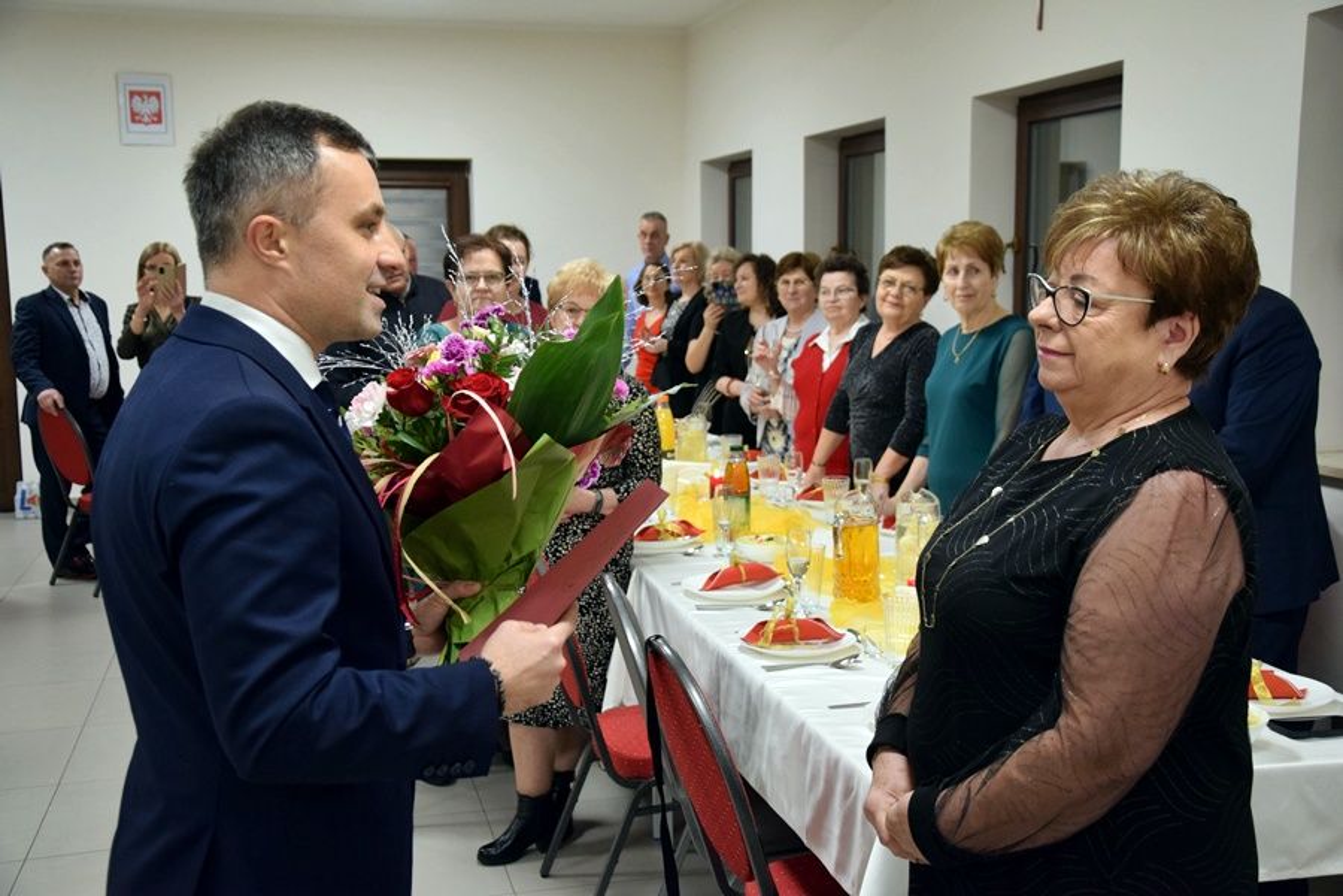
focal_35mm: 42
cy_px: 448
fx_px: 1567
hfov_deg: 46.4
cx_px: 672
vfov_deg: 31.9
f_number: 4
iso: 1100
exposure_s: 1/100
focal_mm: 28
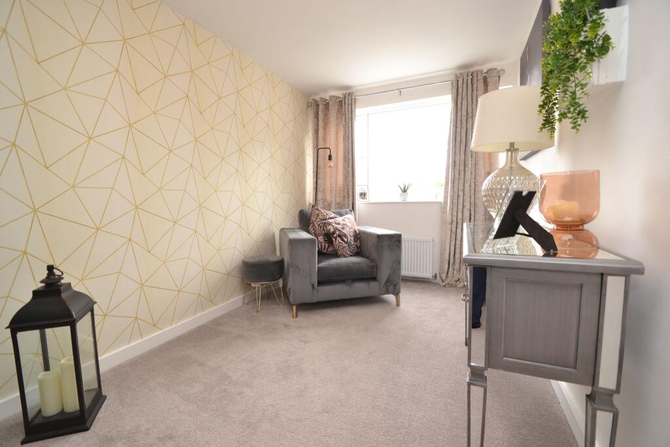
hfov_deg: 100.4
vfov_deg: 77.3
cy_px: 224
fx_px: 279
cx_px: 335
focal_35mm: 15
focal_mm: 10
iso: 400
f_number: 4
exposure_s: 1/60
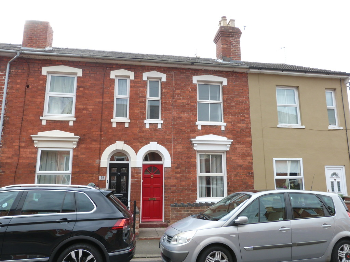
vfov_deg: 54.9
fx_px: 253
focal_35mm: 25
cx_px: 175
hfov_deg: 69.4
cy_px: 131
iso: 100
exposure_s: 1/125
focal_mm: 4.5
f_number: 4
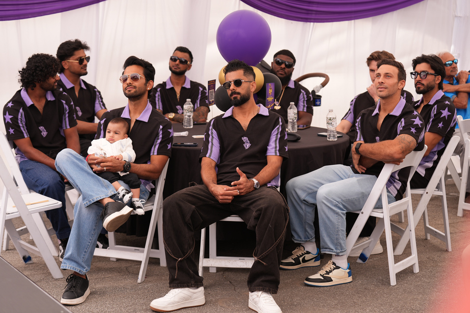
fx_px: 966
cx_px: 235
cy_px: 156
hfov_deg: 27.4
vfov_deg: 18.4
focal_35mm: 74
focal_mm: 74
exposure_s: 1/500
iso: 250
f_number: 4
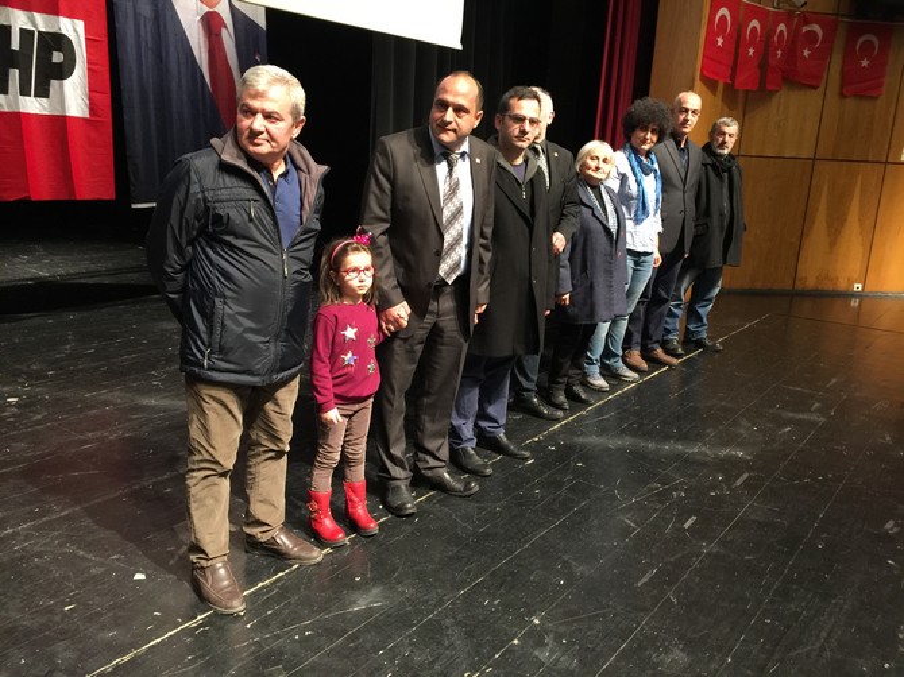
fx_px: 757
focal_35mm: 29
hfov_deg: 61.7
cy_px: 338
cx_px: 452
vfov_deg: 48.2
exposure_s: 1/10
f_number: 2.2
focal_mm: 4.15
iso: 125
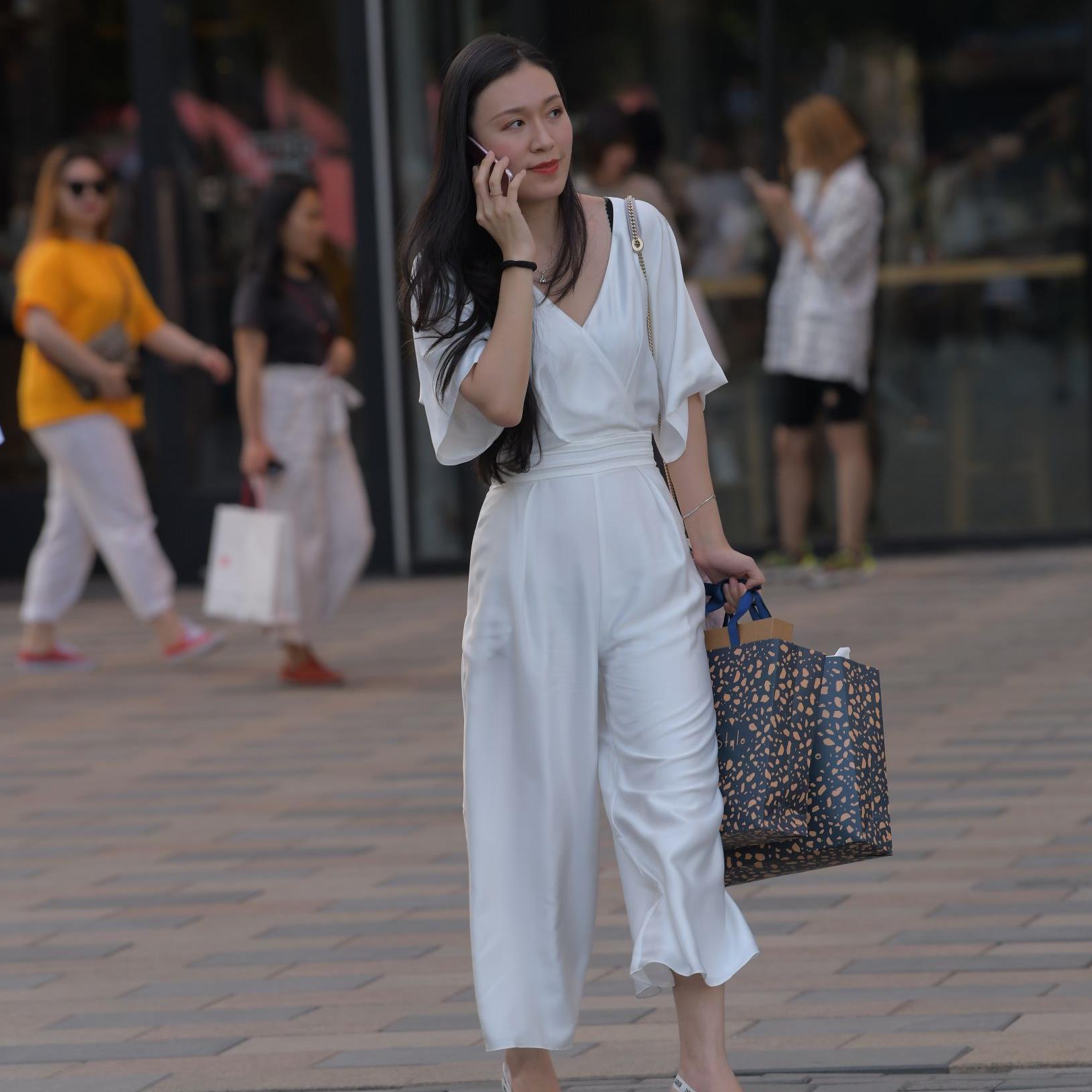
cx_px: 544
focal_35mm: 260
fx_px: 9279
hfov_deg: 6.7
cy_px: 687
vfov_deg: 6.7
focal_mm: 200
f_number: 5
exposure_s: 1/320
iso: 500
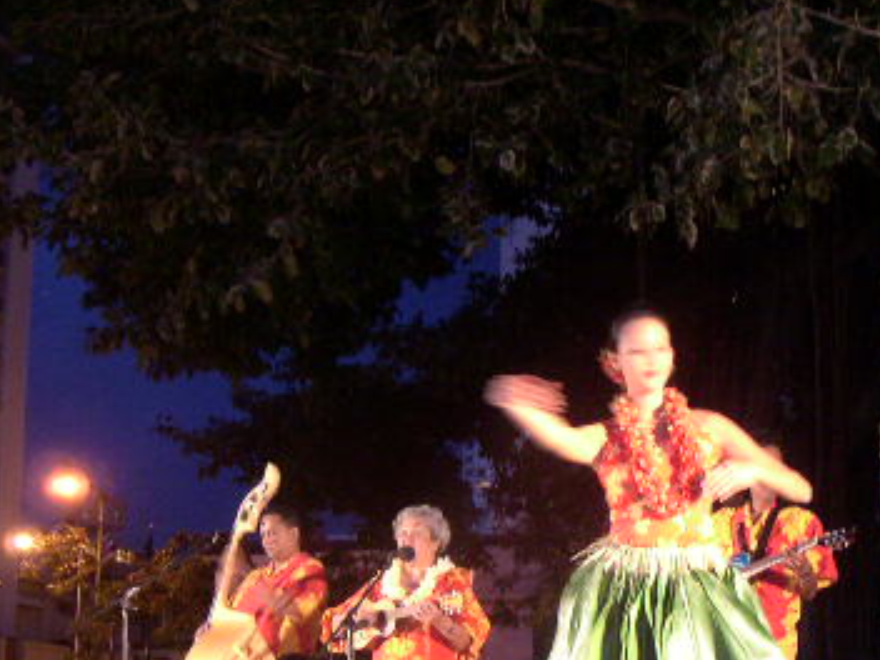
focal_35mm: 69
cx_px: 552
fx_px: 1754
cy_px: 508
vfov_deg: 21.1
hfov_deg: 28.1
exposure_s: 1/5
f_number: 2.8
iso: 160
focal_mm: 6
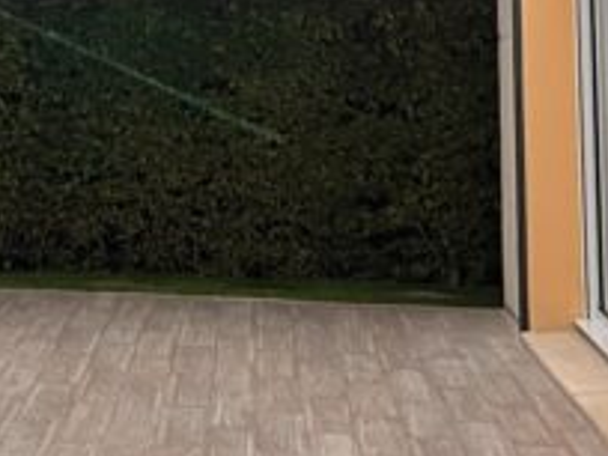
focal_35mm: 98
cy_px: -104
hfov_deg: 19.0
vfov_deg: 14.6
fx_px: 1721
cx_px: -104
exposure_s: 1/33
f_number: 1.5
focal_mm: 5.7
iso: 640
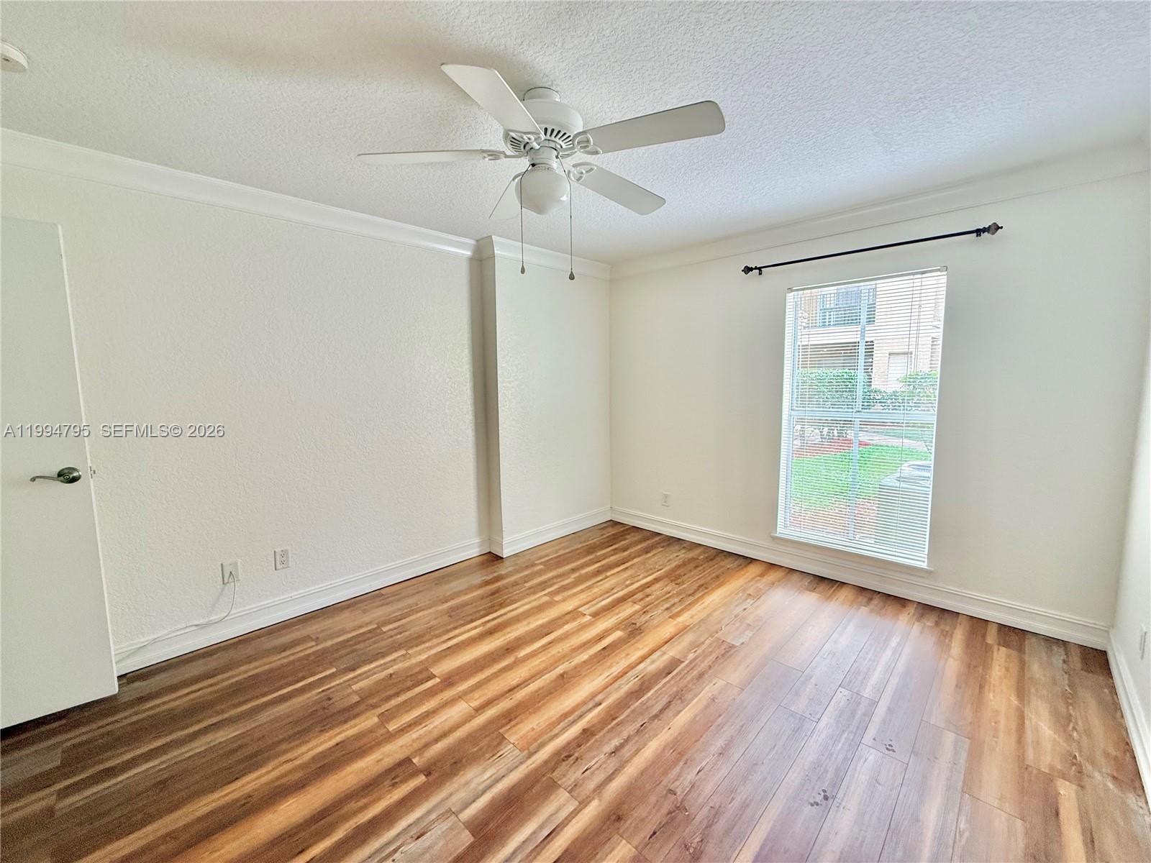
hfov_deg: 102.1
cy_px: 432
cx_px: 576
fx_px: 466
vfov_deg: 85.7
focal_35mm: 14
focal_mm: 2.22
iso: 200
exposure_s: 1/99
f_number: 2.2
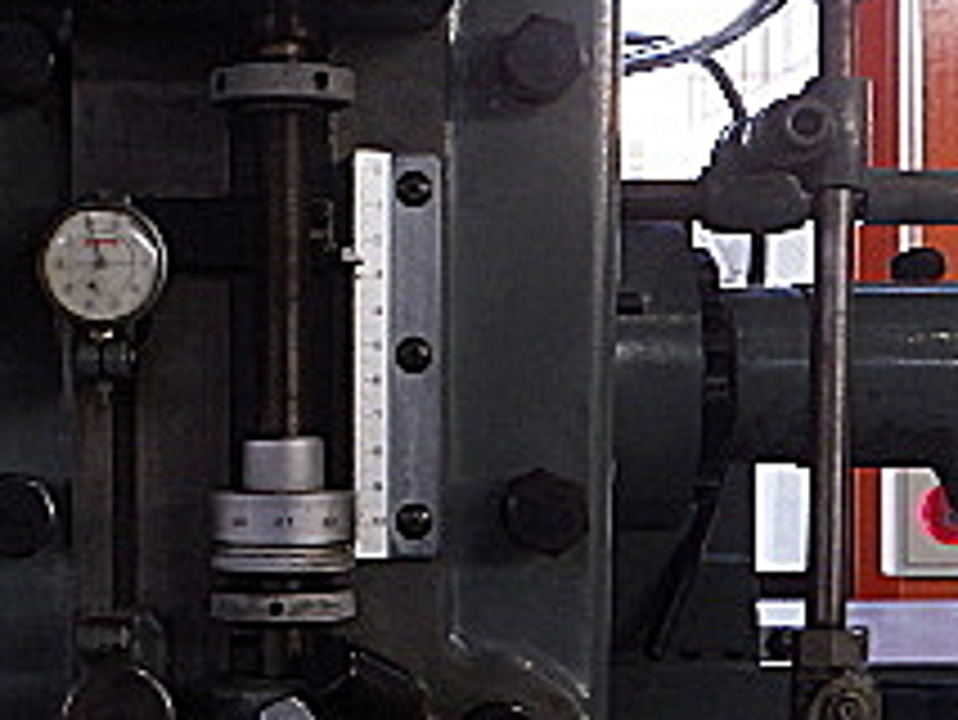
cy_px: 333
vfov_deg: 17.6
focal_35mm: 84
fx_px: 2326
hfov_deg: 23.1
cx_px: 270
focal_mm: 5
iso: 250
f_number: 3.5
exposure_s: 1/60
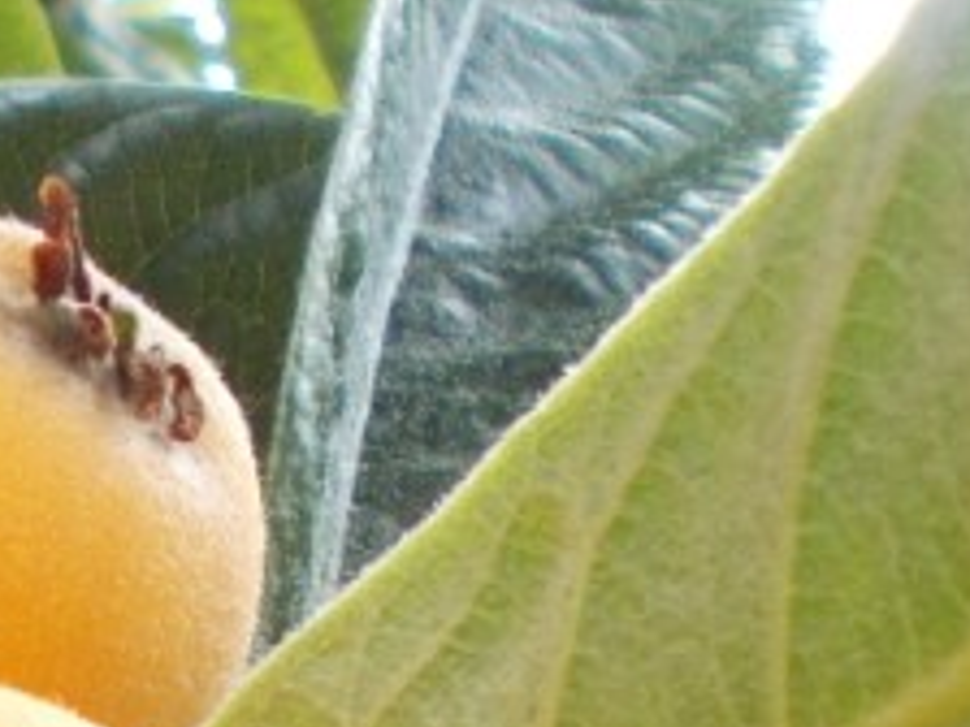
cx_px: -463
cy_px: 1242
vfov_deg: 11.7
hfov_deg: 15.3
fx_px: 3335
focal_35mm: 119
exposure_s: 1/100
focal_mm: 4.6
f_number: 3.2
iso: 80
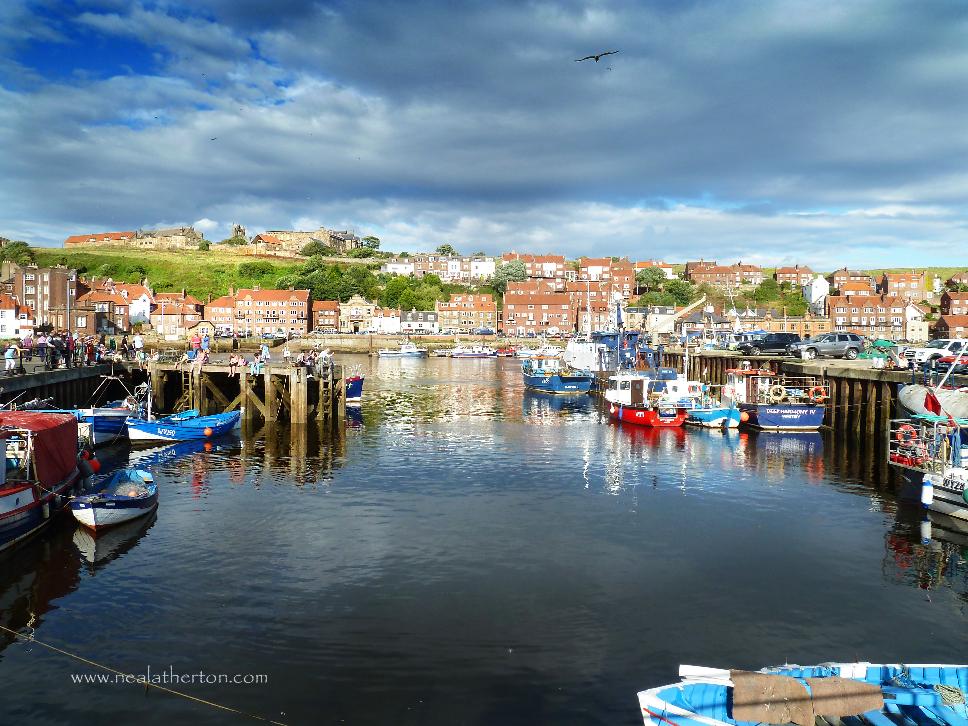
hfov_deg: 69.4
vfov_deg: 54.9
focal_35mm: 25
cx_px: 484
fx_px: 699
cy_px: 363
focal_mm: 4.1
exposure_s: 1/400
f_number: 4.5
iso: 80
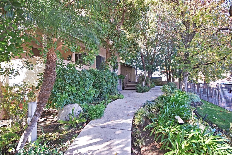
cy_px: 78
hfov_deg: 100.3
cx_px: 116
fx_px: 97
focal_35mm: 15
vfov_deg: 77.5
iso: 200
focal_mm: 10
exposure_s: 1/60
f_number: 4
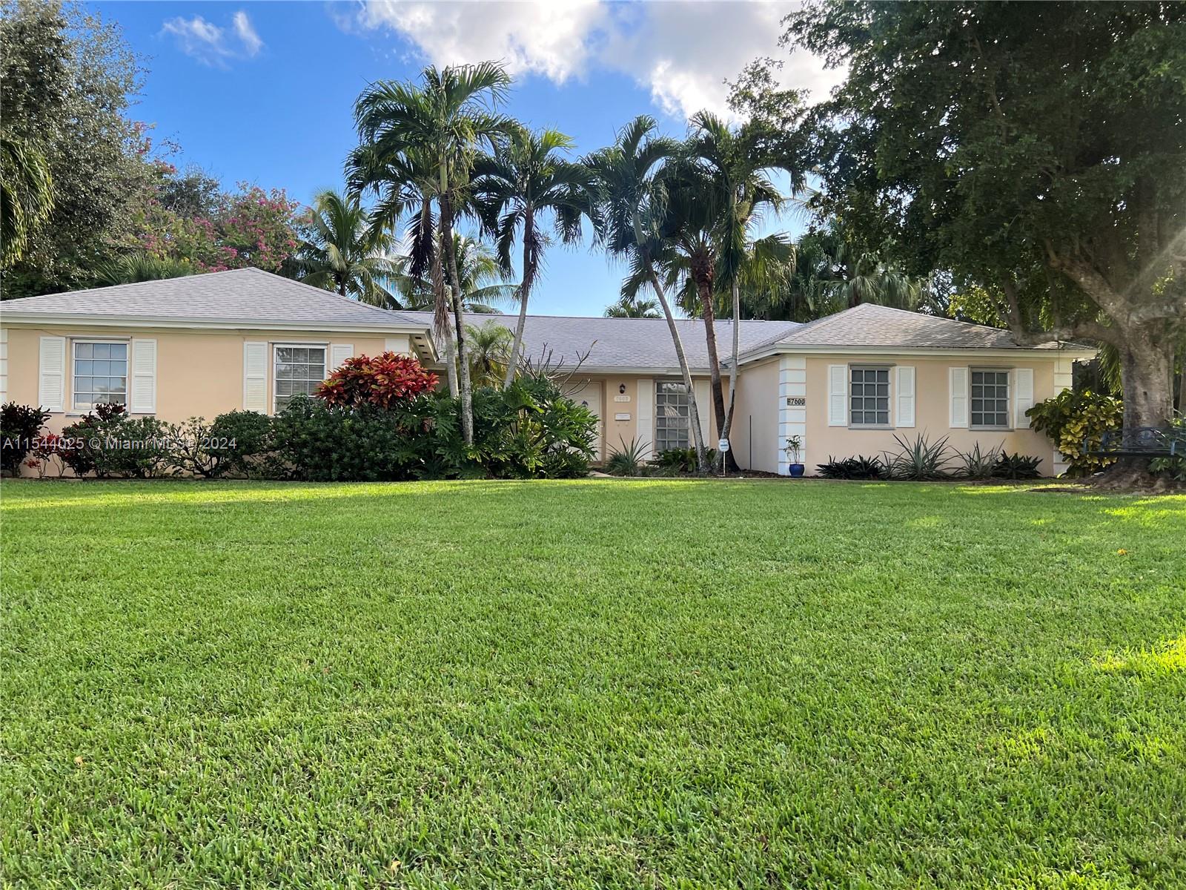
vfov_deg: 53.1
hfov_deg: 67.3
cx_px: 593
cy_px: 445
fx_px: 891
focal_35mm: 26
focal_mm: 5.7
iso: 50
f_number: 1.5
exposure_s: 1/949
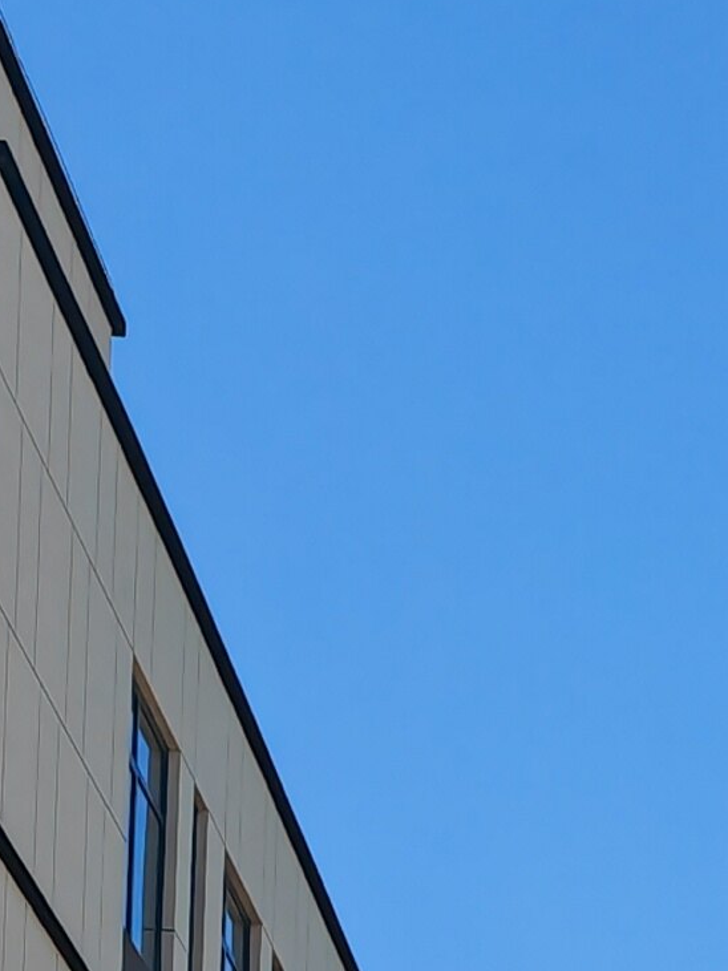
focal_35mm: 149
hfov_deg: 9.4
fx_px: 4179
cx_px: 1358
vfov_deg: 11.7
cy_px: 2023
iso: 50
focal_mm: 7.62
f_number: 1.6
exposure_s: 1/3900
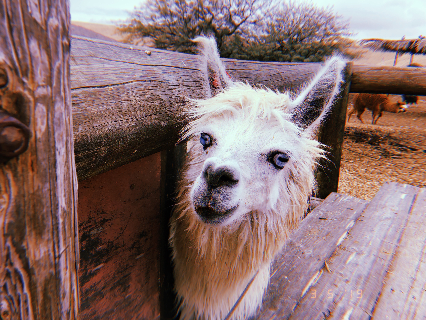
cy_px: 160
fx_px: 345
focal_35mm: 28
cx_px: 213
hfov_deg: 63.4
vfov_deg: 49.7
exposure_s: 1/1372
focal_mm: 3.99
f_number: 1.8
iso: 20
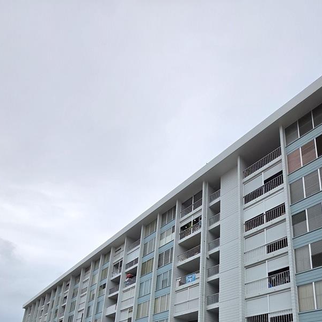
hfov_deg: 66.2
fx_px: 242
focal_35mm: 23
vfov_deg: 53.7
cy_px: 318
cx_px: 202
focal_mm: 1.7
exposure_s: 1/829
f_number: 2.2
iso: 25
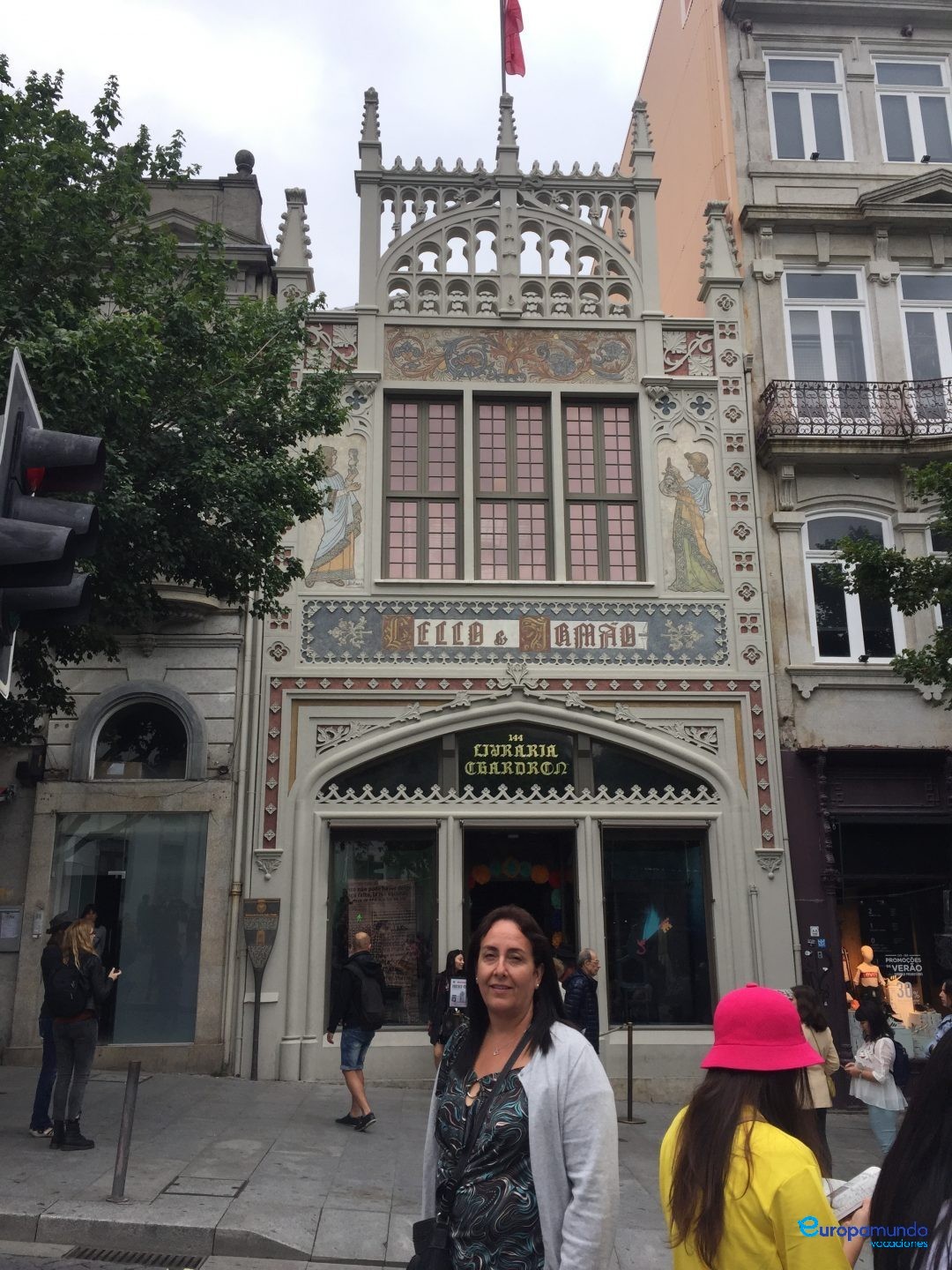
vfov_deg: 61.7
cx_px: 476
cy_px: 635
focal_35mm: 29
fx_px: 1063
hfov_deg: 48.2
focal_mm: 4.15
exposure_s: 1/879
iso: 32
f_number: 2.2
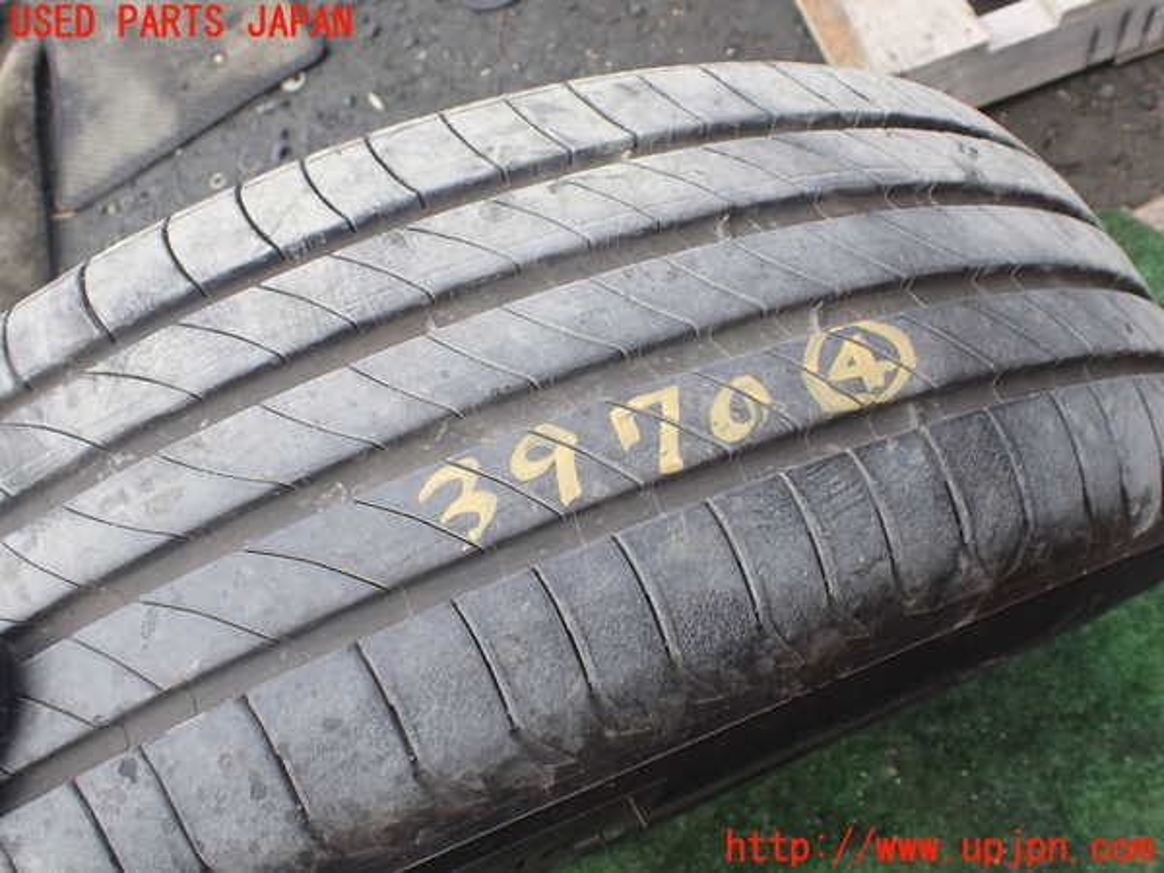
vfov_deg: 46.8
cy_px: 436
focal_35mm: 30
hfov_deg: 60.0
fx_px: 1009
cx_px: 582
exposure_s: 1/400
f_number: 3.2
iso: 100
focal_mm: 5.4
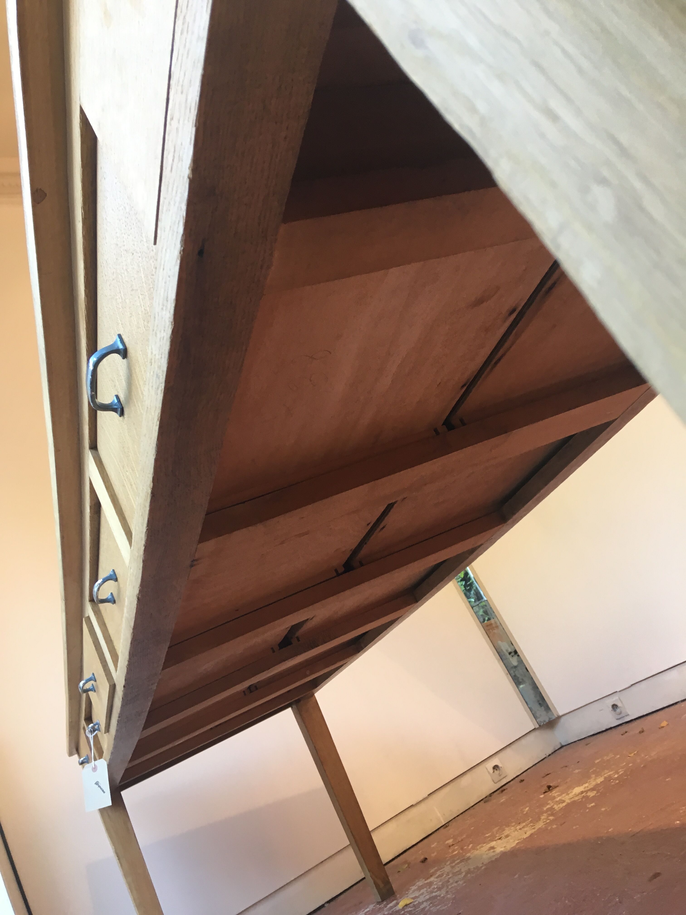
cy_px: 458
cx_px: 343
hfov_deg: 48.2
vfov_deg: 61.7
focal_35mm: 29
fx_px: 766
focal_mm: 4.15
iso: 50
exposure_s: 1/33
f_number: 2.2
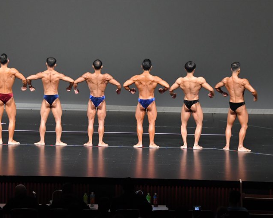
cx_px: 111
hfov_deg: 10.7
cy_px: 110
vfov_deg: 8.6
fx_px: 1454
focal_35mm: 180
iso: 5000
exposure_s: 1/400
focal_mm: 105
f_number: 5.6
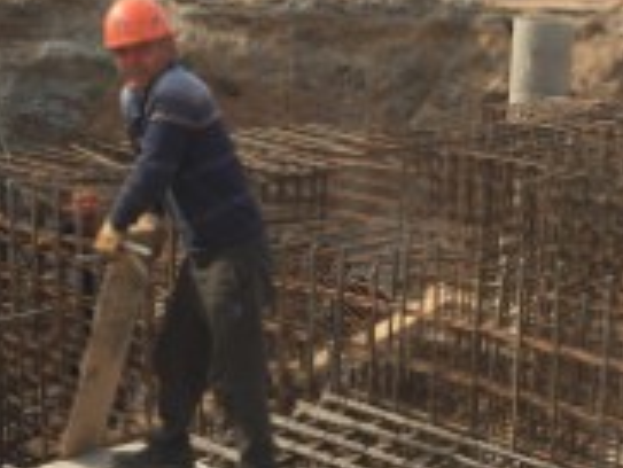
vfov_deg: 22.9
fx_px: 1153
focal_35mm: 64
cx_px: 344
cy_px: 282
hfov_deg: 30.2
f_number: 2.2
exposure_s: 1/1883
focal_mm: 4.15
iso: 32
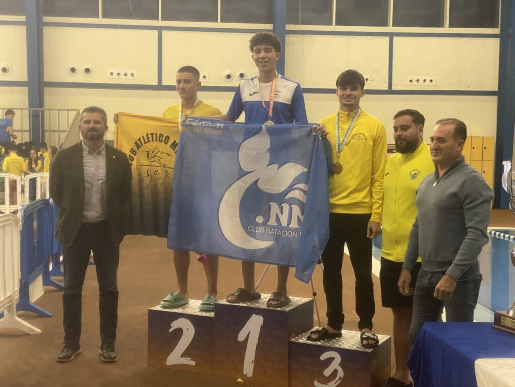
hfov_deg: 36.8
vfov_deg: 28.0
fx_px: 774
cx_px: 258
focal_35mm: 52
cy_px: 194
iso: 250
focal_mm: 6
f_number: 2
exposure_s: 1/50
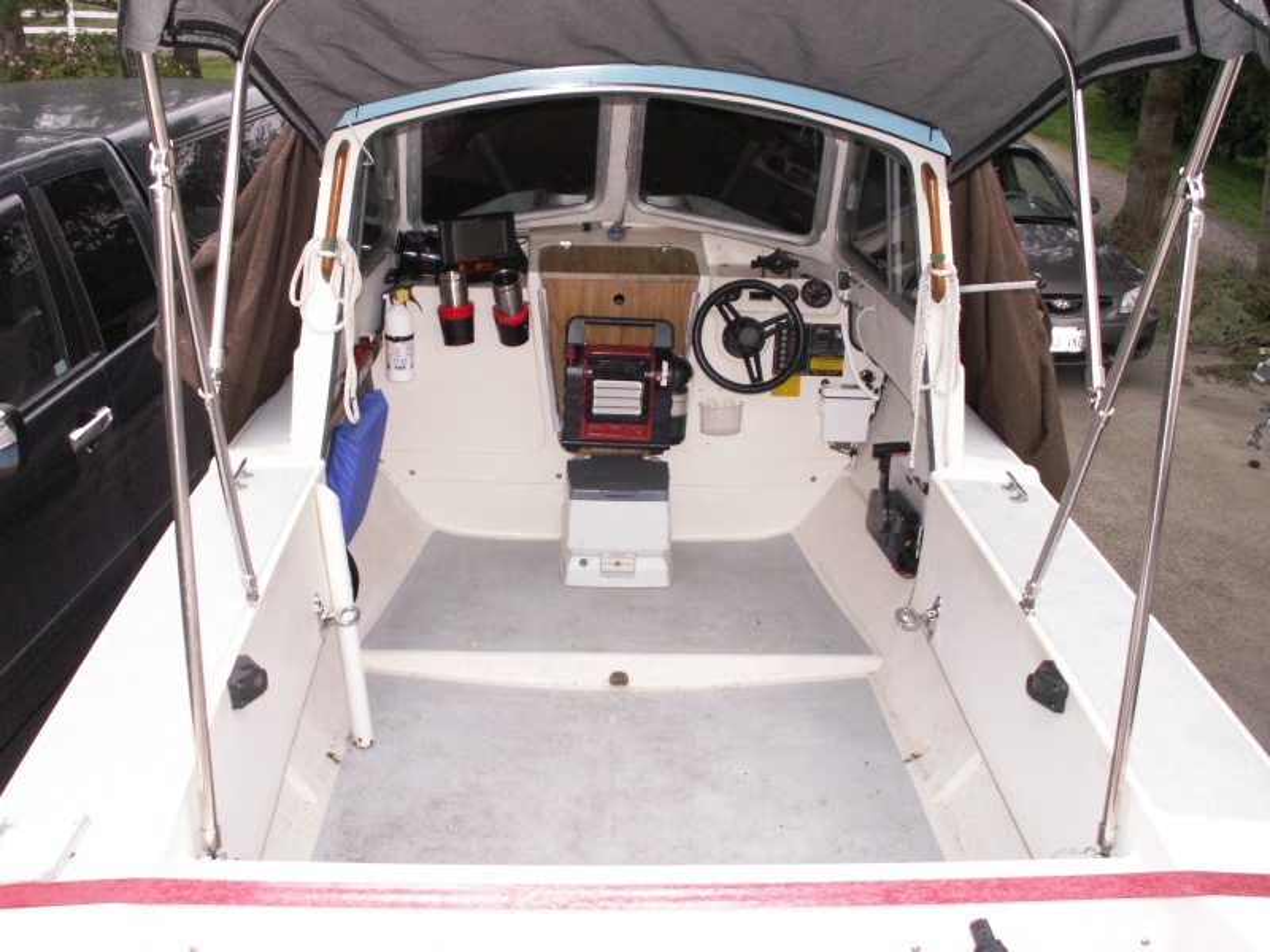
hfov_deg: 52.6
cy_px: 476
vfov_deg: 40.7
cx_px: 635
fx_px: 1284
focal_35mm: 35
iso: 160
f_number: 2.8
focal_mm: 5.86
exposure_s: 1/40
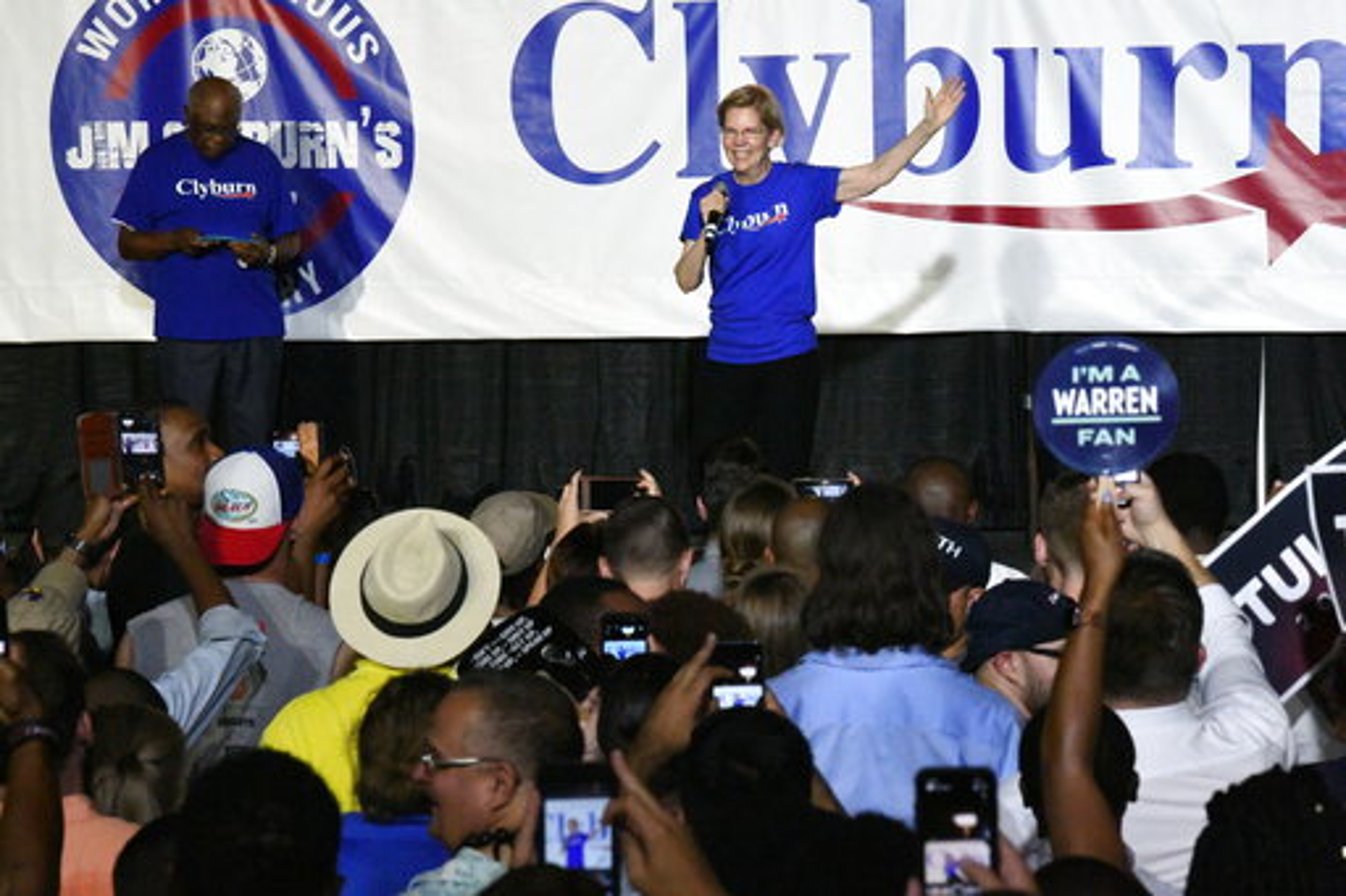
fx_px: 5606
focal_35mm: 150
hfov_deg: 13.7
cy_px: 448
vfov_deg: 9.1
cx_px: 673
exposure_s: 1/500
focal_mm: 150
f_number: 14
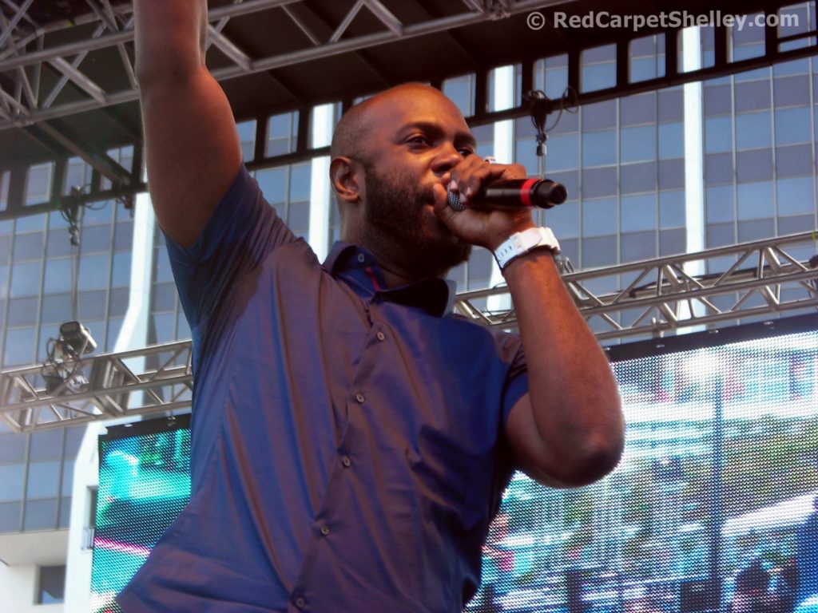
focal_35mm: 116
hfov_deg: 17.0
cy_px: 306
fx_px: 2741
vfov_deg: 12.8
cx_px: 409
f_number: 5.3
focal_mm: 19.2
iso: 50
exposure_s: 1/19.3
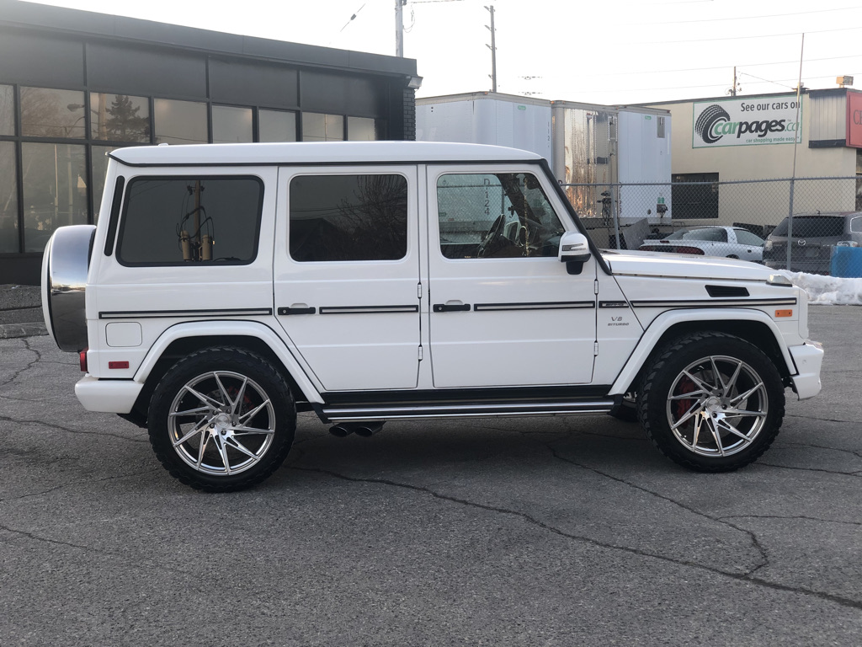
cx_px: 431
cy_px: 324
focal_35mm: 52
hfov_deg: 36.8
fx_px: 1295
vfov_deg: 28.0
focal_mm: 6
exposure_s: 1/120
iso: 16
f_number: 2.4
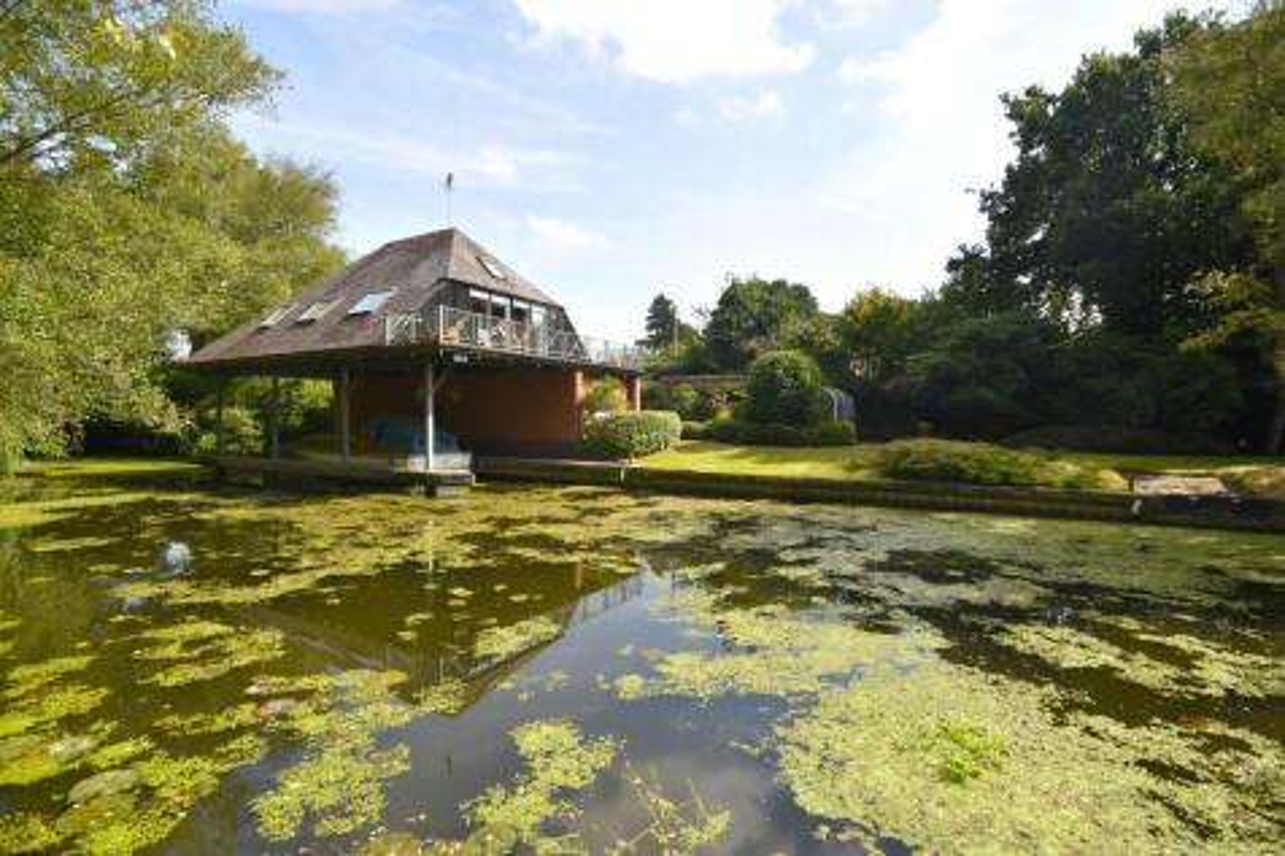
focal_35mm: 15
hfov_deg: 100.4
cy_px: 428
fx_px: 535
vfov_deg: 77.3
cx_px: 642
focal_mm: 10
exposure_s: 1/200
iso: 100
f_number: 7.1
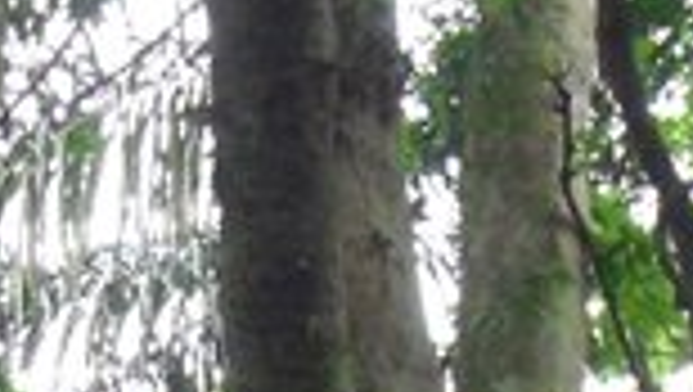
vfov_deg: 5.5
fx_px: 3955
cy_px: 946
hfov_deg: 10.0
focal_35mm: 215
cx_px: 180
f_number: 2.8
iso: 400
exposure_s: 1/60
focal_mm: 6.2
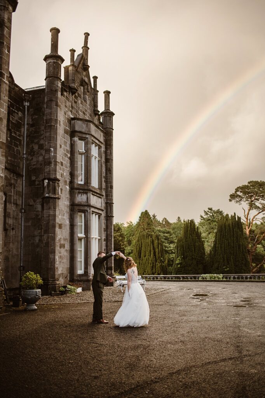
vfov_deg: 54.4
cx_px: 132
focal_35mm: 35
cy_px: 199
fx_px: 387
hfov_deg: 37.8
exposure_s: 1/3200
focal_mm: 35
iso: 100
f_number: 2
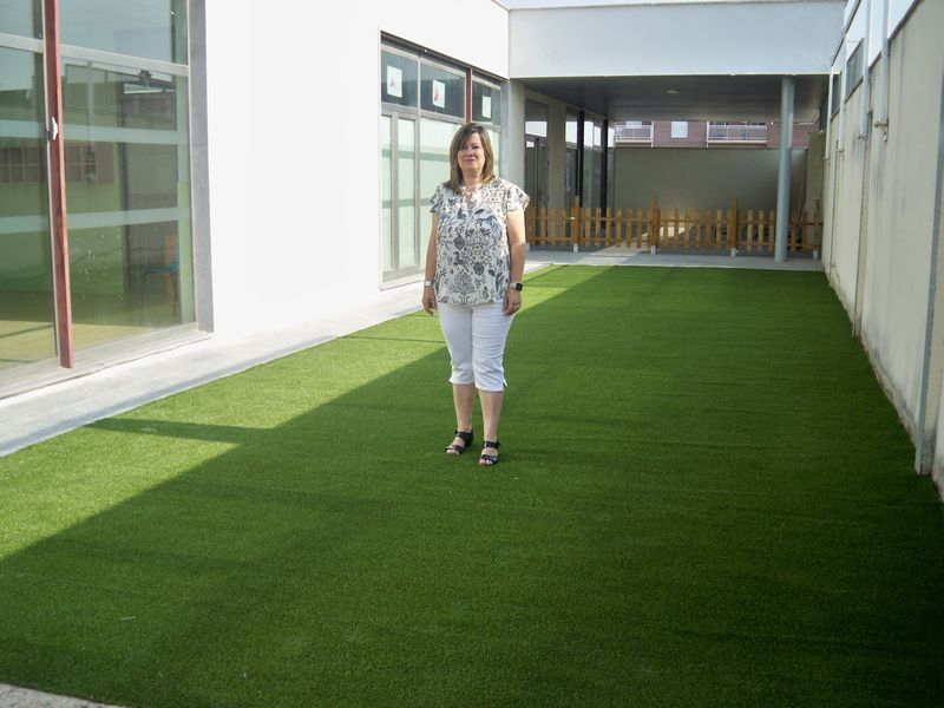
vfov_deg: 38.7
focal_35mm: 37
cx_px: 472
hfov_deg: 50.1
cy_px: 354
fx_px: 1009
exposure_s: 1/400
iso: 80
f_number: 3.1
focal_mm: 7.9
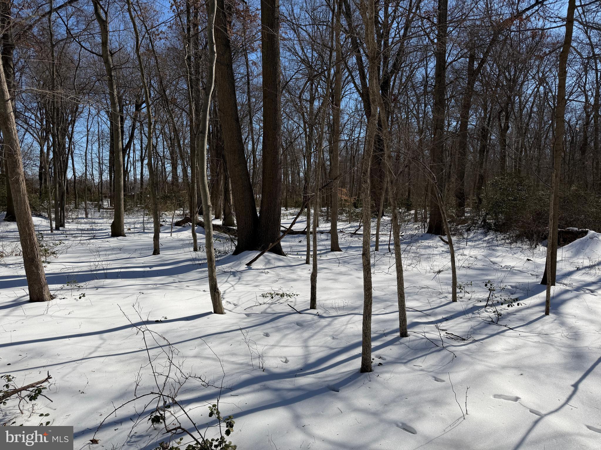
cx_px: 300
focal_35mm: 24
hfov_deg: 71.6
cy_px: 225
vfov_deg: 56.8
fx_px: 417
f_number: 1.78
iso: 80
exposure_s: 1/10309
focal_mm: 6.76
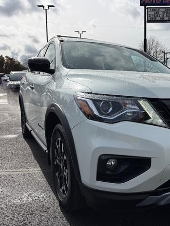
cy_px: 115
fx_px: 216
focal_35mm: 33
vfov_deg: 55.3
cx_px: 140
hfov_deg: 40.9
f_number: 1.78
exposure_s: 1/8130
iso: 80
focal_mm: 6.76
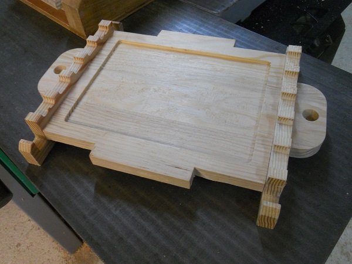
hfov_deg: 56.8
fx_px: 325
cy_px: 132
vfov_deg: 44.2
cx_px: 176
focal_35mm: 32
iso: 400
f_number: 3.5
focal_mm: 5.8
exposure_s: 1/25
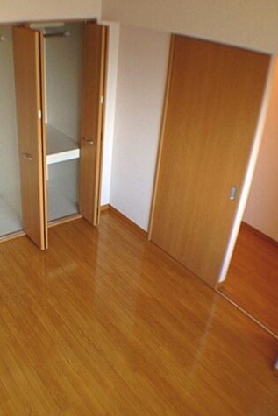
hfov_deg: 27.2
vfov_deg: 40.3
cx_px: 71
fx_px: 567
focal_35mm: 49
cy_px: 207
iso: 80
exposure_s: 1/20
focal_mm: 4.28
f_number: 2.4
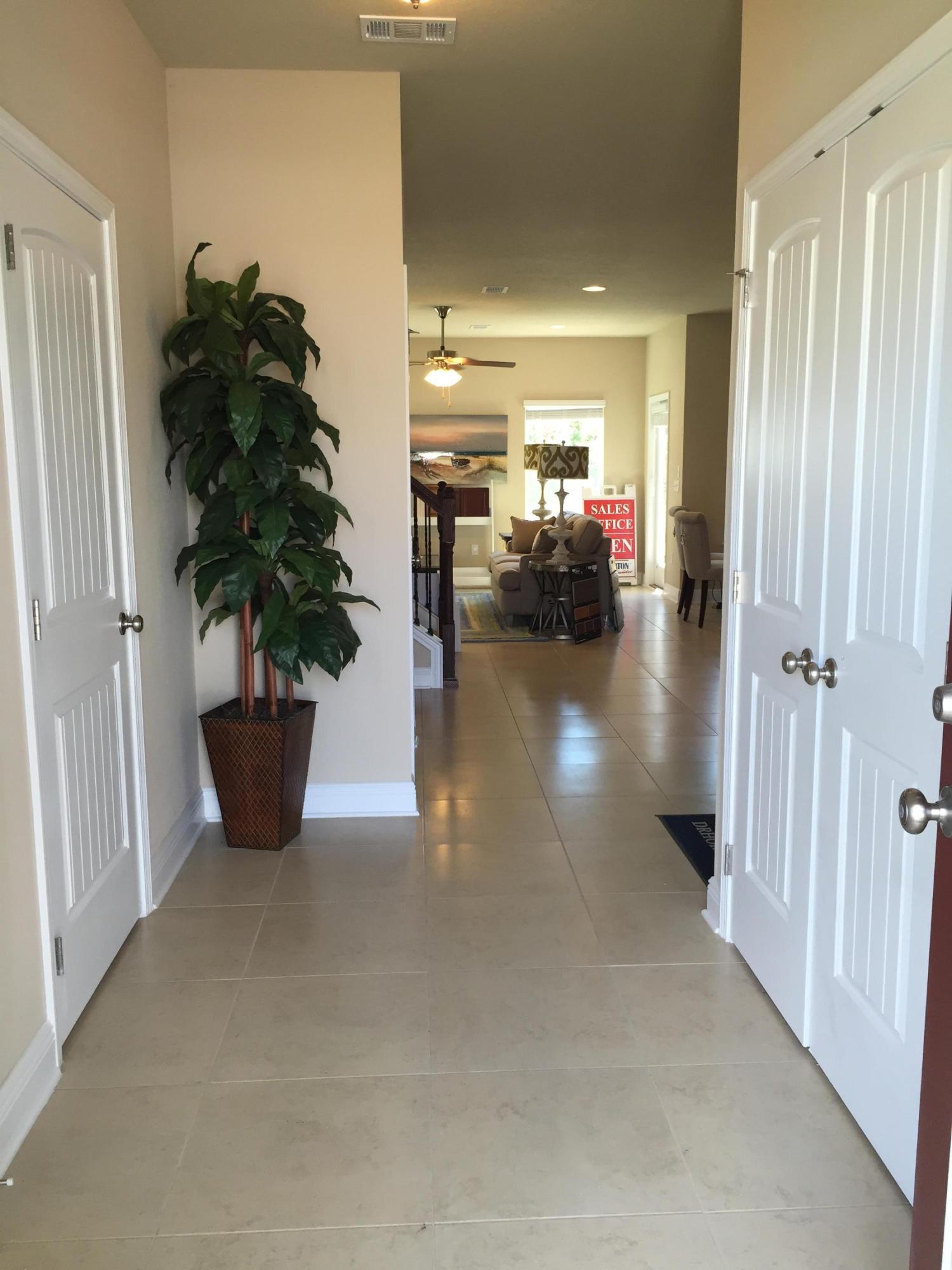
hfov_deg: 48.2
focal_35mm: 29
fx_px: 1063
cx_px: 476
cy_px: 635
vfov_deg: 61.7
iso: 32
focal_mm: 4.15
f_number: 2.2
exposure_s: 1/40
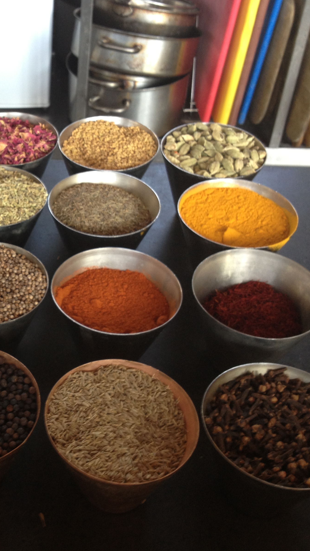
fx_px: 760
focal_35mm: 52
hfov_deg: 22.2
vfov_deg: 39.9
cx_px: -2
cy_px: 274
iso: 50
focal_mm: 4.28
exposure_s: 1/24
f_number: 2.4
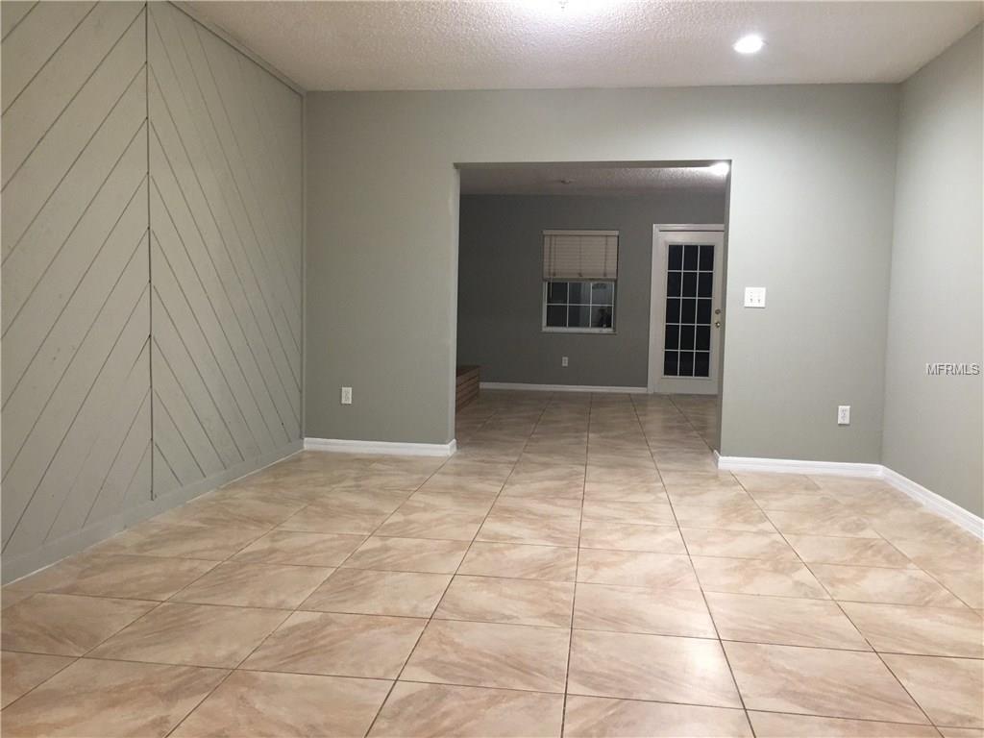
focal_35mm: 29
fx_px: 824
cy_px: 369
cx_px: 492
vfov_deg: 48.2
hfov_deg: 61.7
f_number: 2.2
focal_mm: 4.15
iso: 100
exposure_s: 1/15
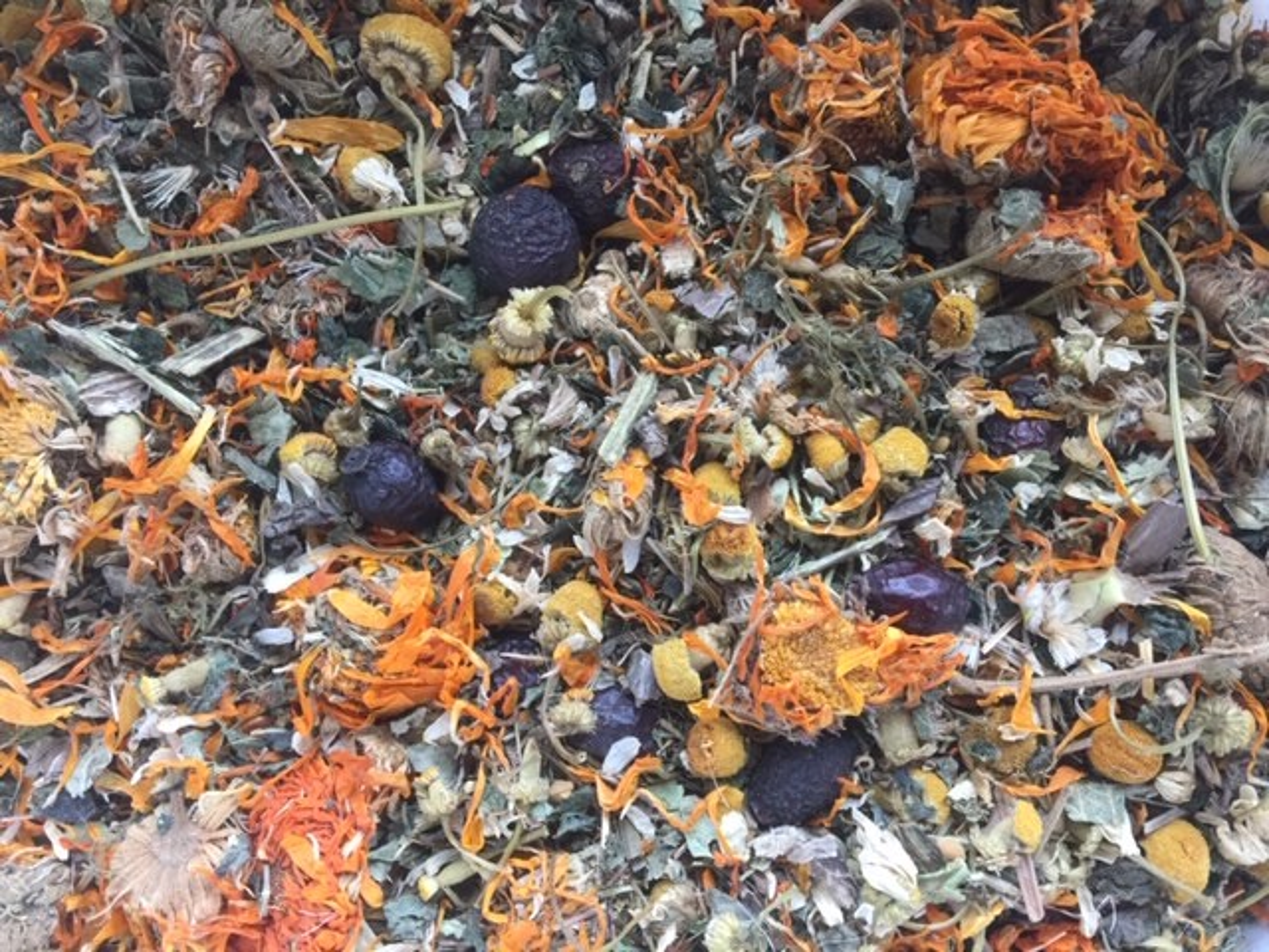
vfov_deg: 48.2
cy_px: 476
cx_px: 634
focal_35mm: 29
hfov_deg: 61.7
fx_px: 1063
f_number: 2.2
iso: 40
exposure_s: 1/33
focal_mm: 4.15
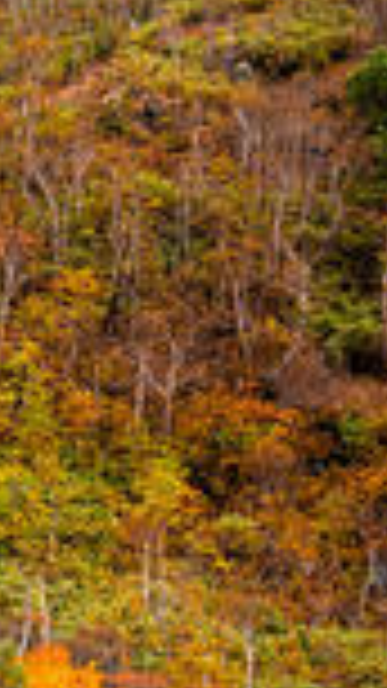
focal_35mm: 129
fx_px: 2356
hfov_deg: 7.7
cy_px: 764
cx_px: -932
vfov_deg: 16.1
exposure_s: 1/100
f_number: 8
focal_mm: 31.5
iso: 400
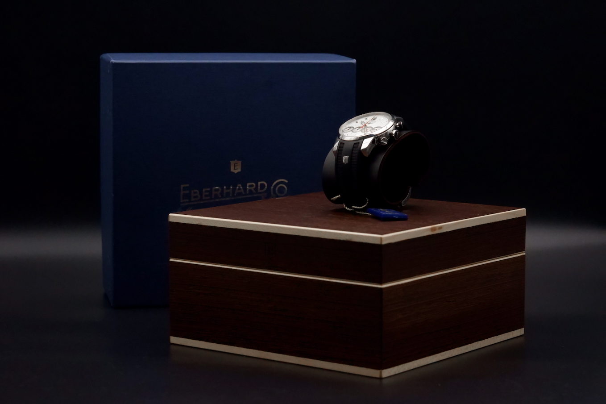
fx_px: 1515
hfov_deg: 22.6
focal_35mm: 90
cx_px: 303
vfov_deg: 15.2
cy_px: 202
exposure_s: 1/4000
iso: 6400
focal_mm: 60.7
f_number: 7.1
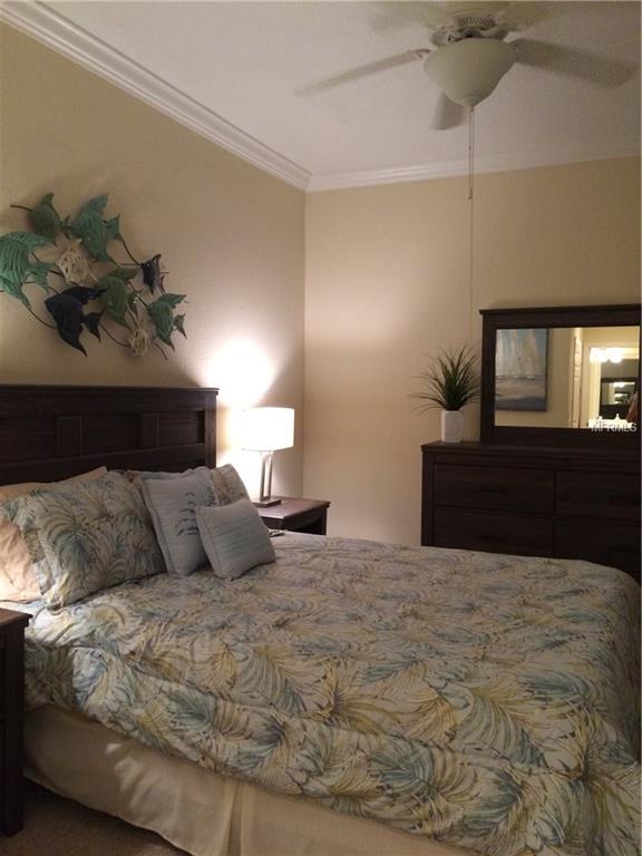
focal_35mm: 29
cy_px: 428
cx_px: 321
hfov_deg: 48.2
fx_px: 717
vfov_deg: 61.7
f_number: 2.2
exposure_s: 1/30
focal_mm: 4.15
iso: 250
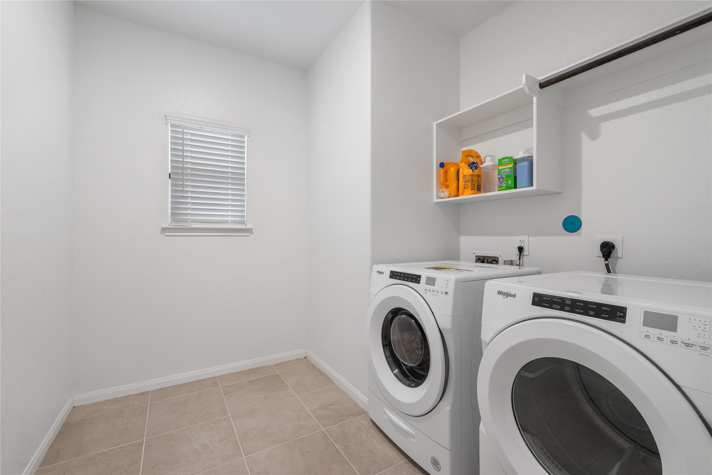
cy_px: 238
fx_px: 317
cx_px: 356
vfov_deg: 73.8
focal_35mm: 16
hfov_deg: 96.7
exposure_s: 1/4
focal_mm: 16
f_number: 9
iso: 100
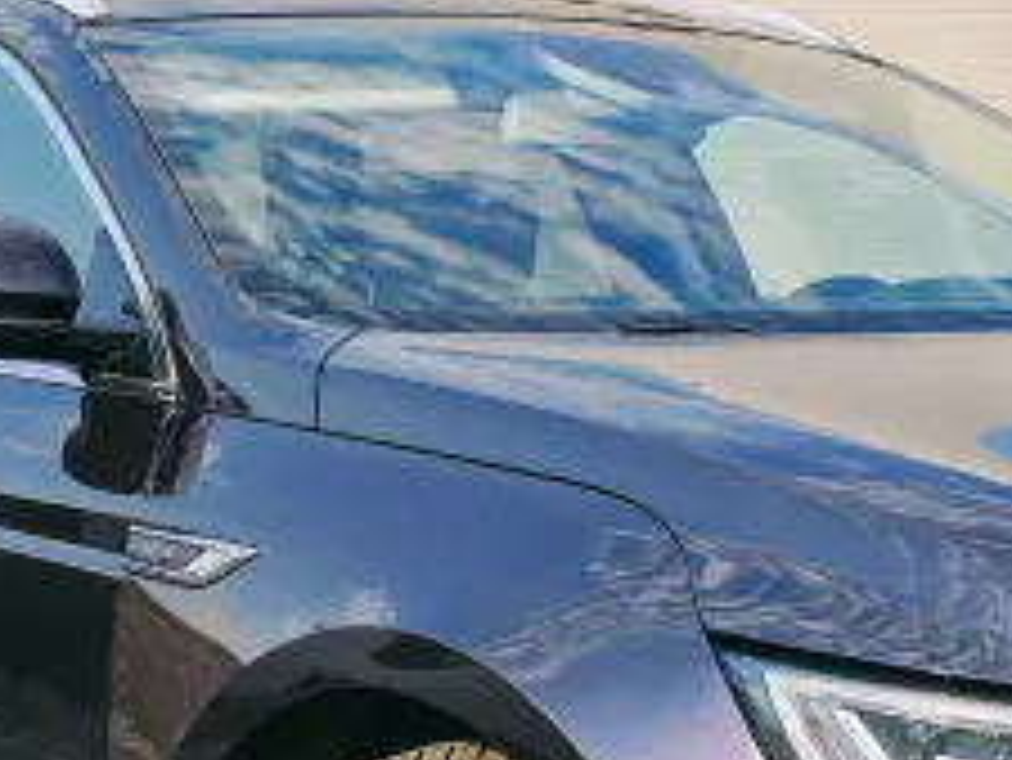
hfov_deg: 17.0
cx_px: 274
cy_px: 553
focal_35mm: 115
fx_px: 3364
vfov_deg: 12.9
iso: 50
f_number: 2.6
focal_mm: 15.38
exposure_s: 1/180
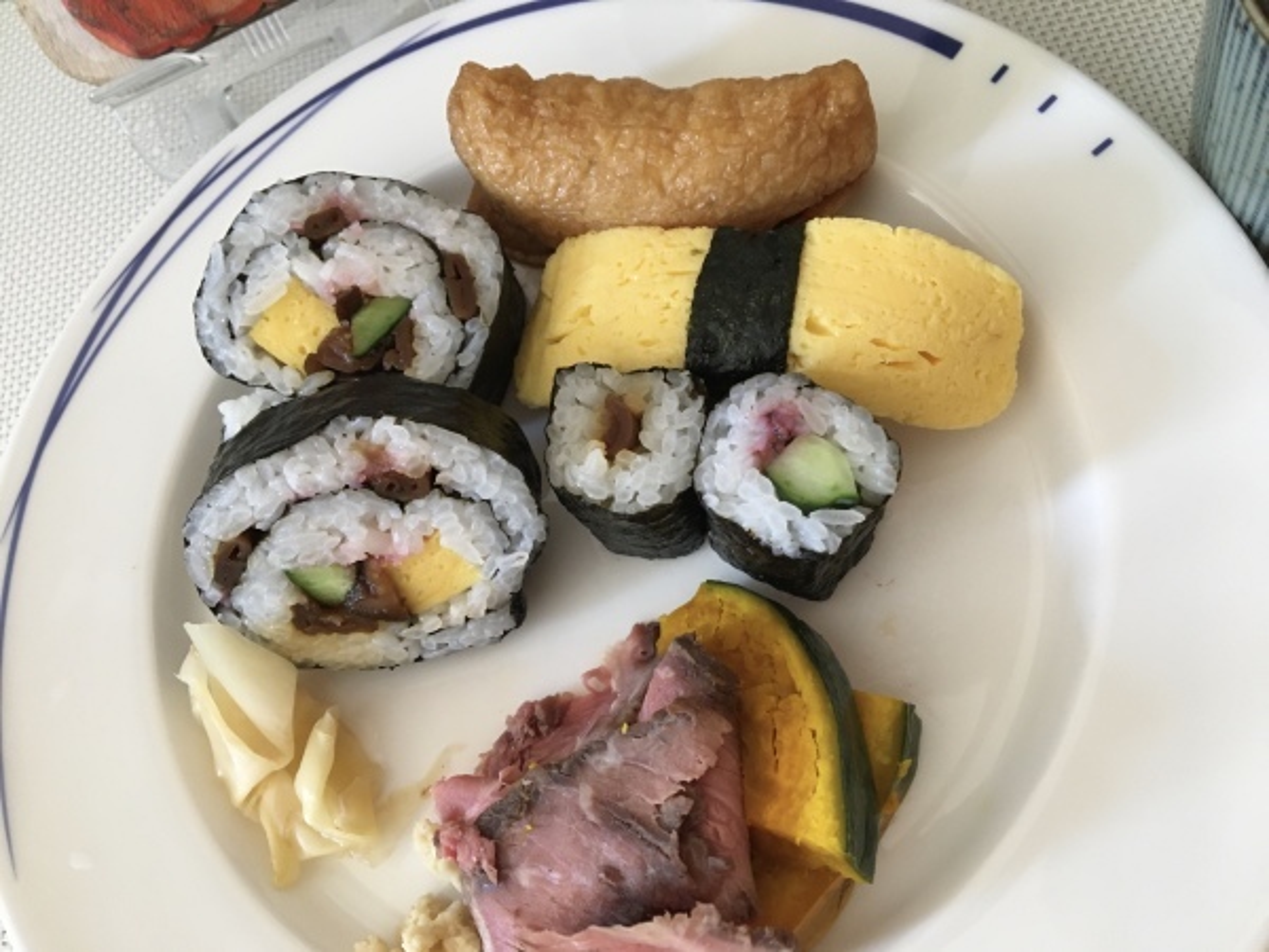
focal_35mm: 29
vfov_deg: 48.2
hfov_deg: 61.7
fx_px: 1063
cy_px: 476
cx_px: 634
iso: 125
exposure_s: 1/30
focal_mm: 4.15
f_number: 2.2
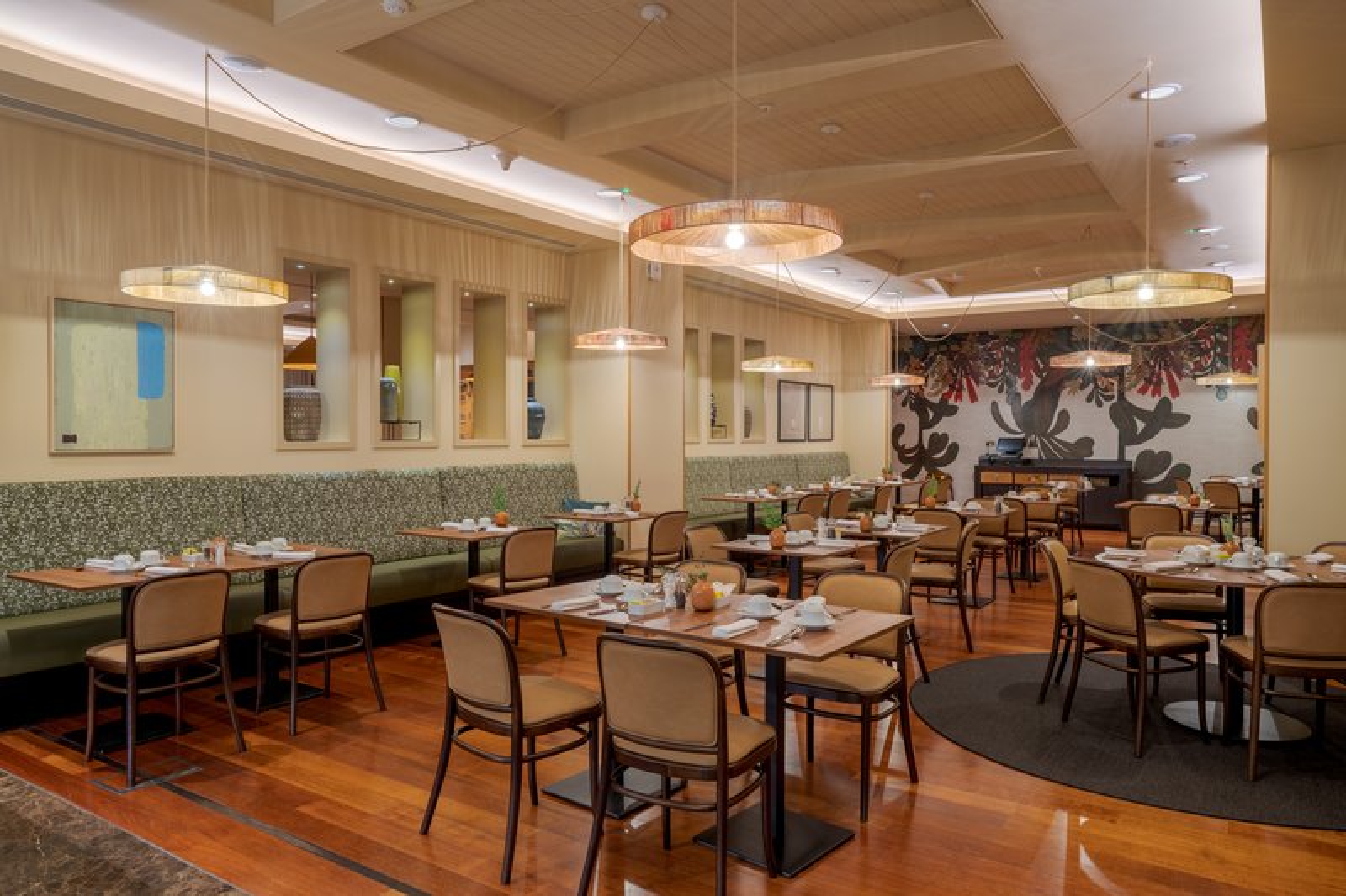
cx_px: 673
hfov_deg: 73.8
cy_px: 448
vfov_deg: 53.1
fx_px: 897
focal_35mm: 24
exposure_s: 1/4
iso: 100
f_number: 9
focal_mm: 24
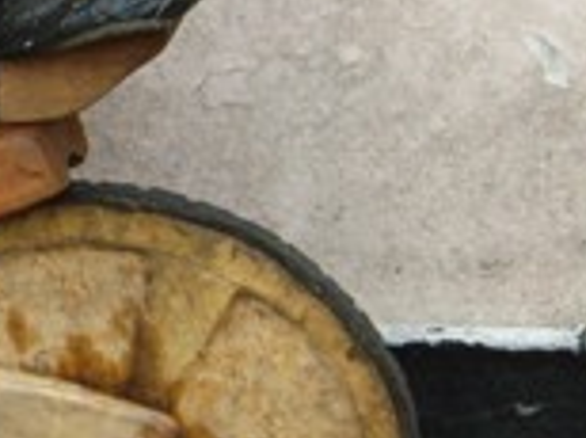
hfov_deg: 20.4
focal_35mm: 91
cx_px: -88
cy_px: 221
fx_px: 1538
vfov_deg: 16.2
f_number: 7.1
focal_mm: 5.8
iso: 80
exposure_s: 1/125
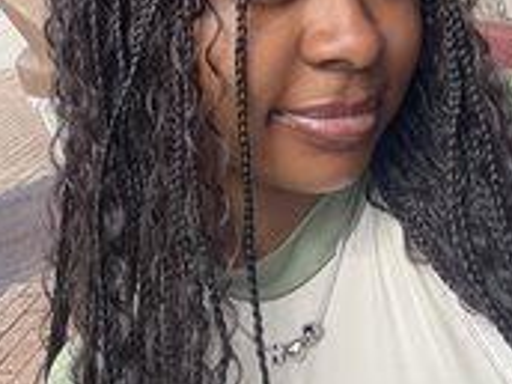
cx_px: 202
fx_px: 991
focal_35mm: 67
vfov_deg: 21.8
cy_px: 121
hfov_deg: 28.9
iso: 40
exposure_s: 1/496
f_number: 1.9
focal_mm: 2.69
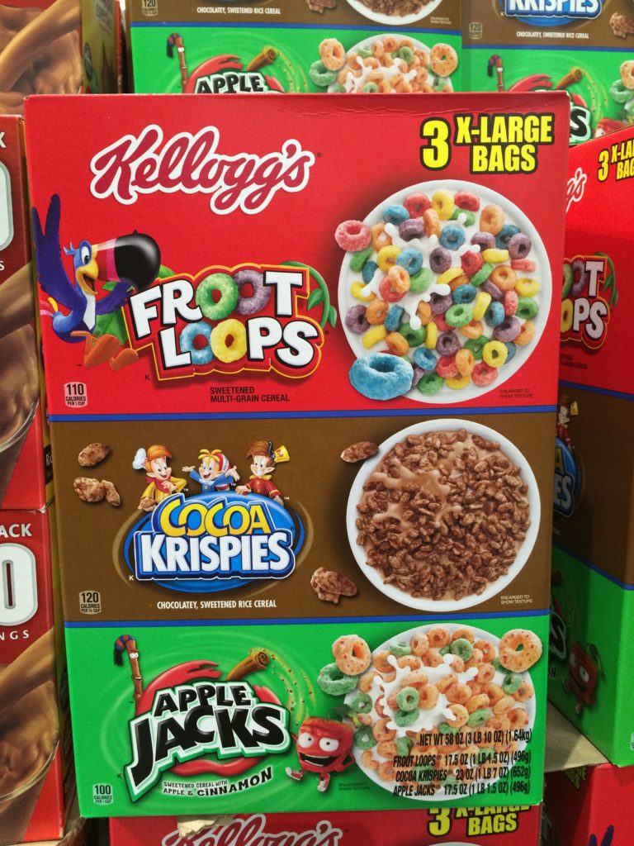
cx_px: 317
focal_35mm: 29
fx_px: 708
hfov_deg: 48.2
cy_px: 423
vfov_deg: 61.7
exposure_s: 1/30
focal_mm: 4.15
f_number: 2.2
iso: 160
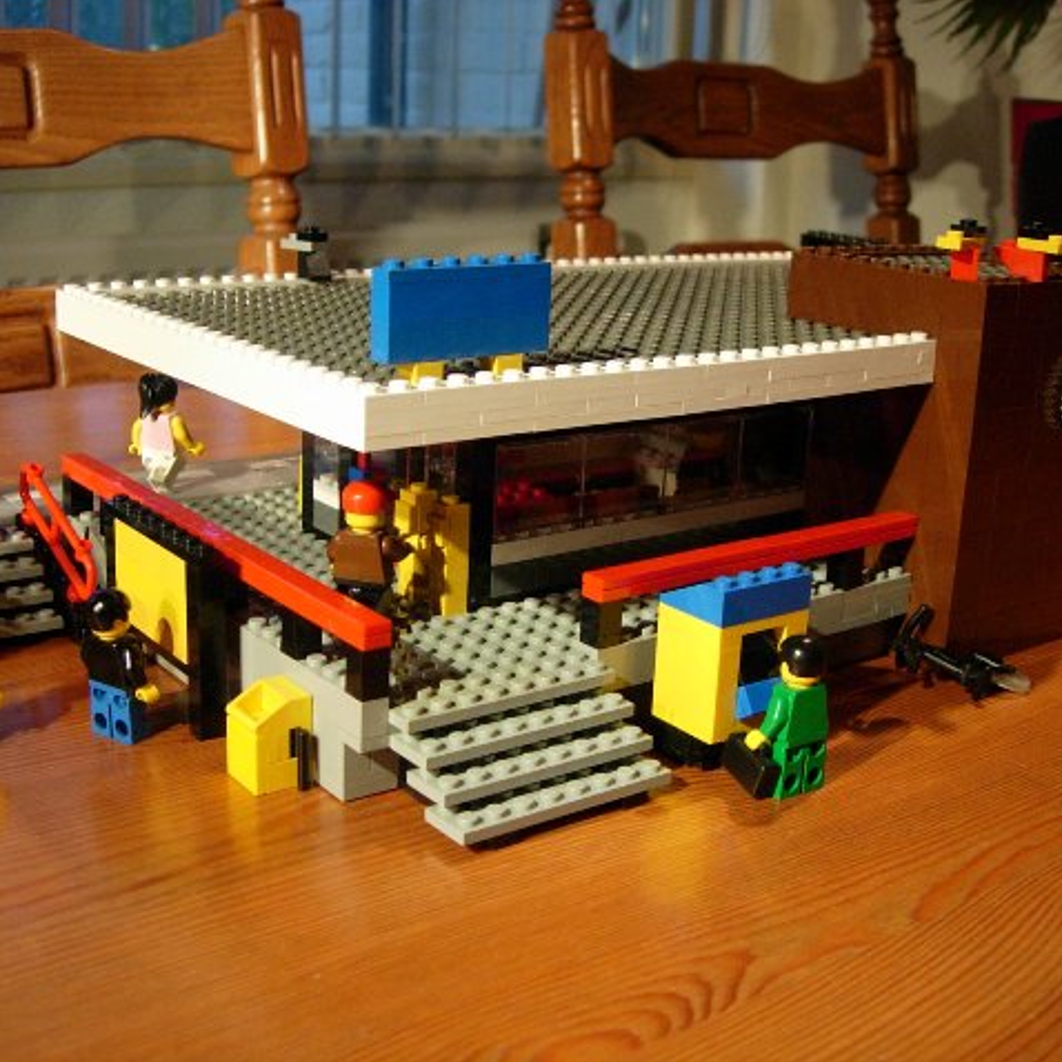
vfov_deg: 37.6
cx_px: 569
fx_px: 1562
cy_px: 531
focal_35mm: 45
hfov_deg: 37.5
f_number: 2.8
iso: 200
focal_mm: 7.8
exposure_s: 1/30.2
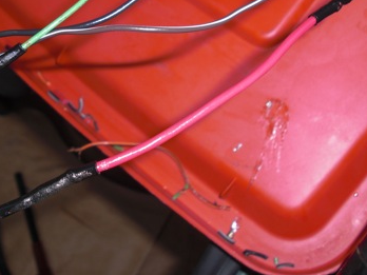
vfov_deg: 23.2
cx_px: 108
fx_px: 657
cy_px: 40
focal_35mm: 62
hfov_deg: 30.8
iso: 50
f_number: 7.9
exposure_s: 1/160
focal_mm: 6.3
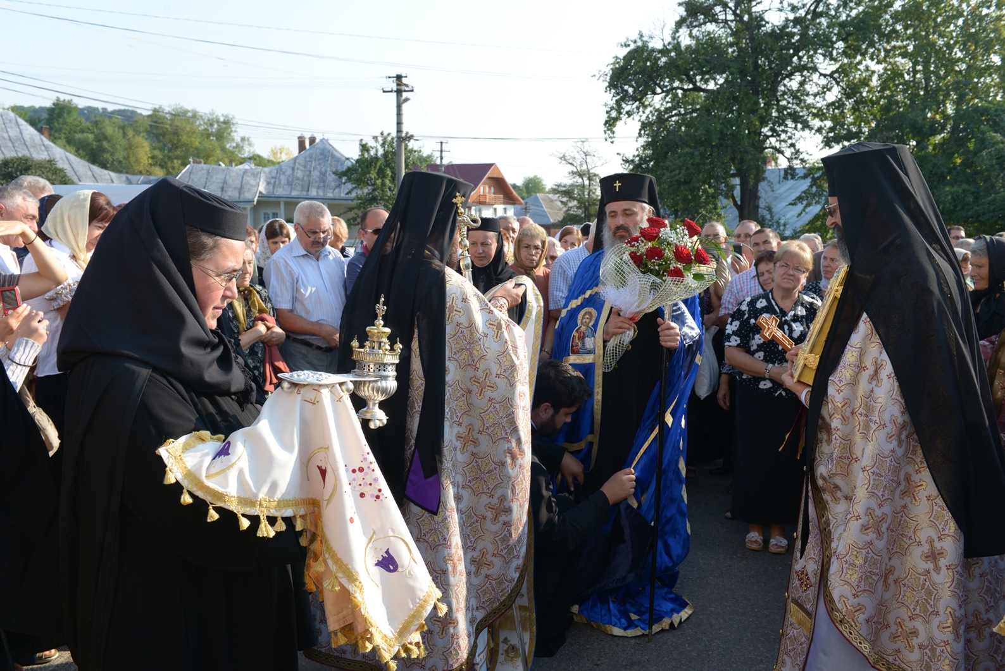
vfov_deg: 37.9
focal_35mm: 35
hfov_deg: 54.4
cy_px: 336
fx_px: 977
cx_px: 502
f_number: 8
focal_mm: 35
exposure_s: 1/250
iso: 320
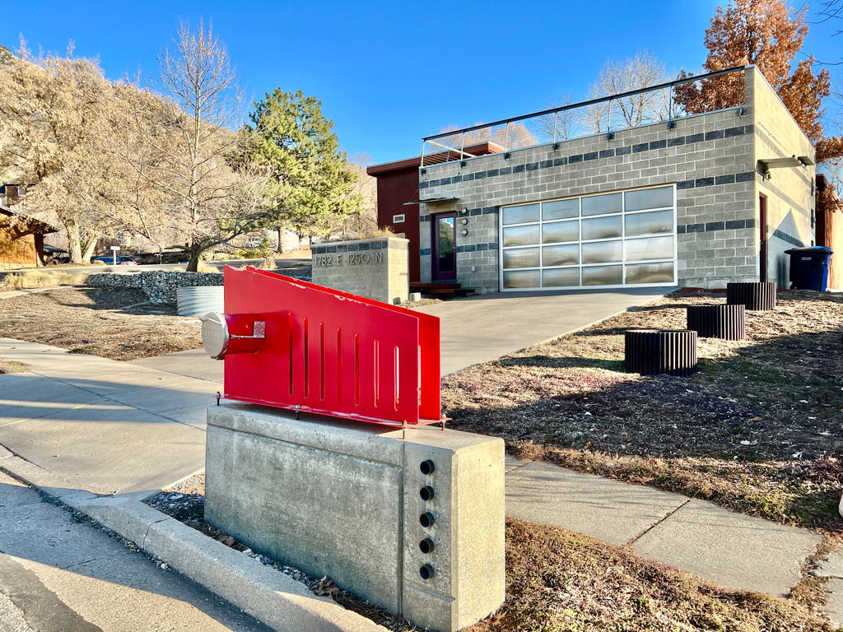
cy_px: 316
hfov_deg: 67.3
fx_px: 633
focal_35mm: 26
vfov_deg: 53.1
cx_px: 422
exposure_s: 1/1280
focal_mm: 5.7
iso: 50
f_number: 1.5
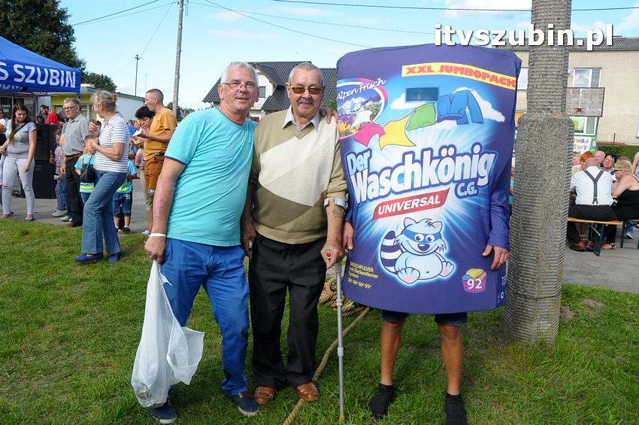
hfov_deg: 67.4
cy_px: 212
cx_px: 320
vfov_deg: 47.8
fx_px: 479
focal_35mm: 27
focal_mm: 18
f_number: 11
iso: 800
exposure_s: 1/500
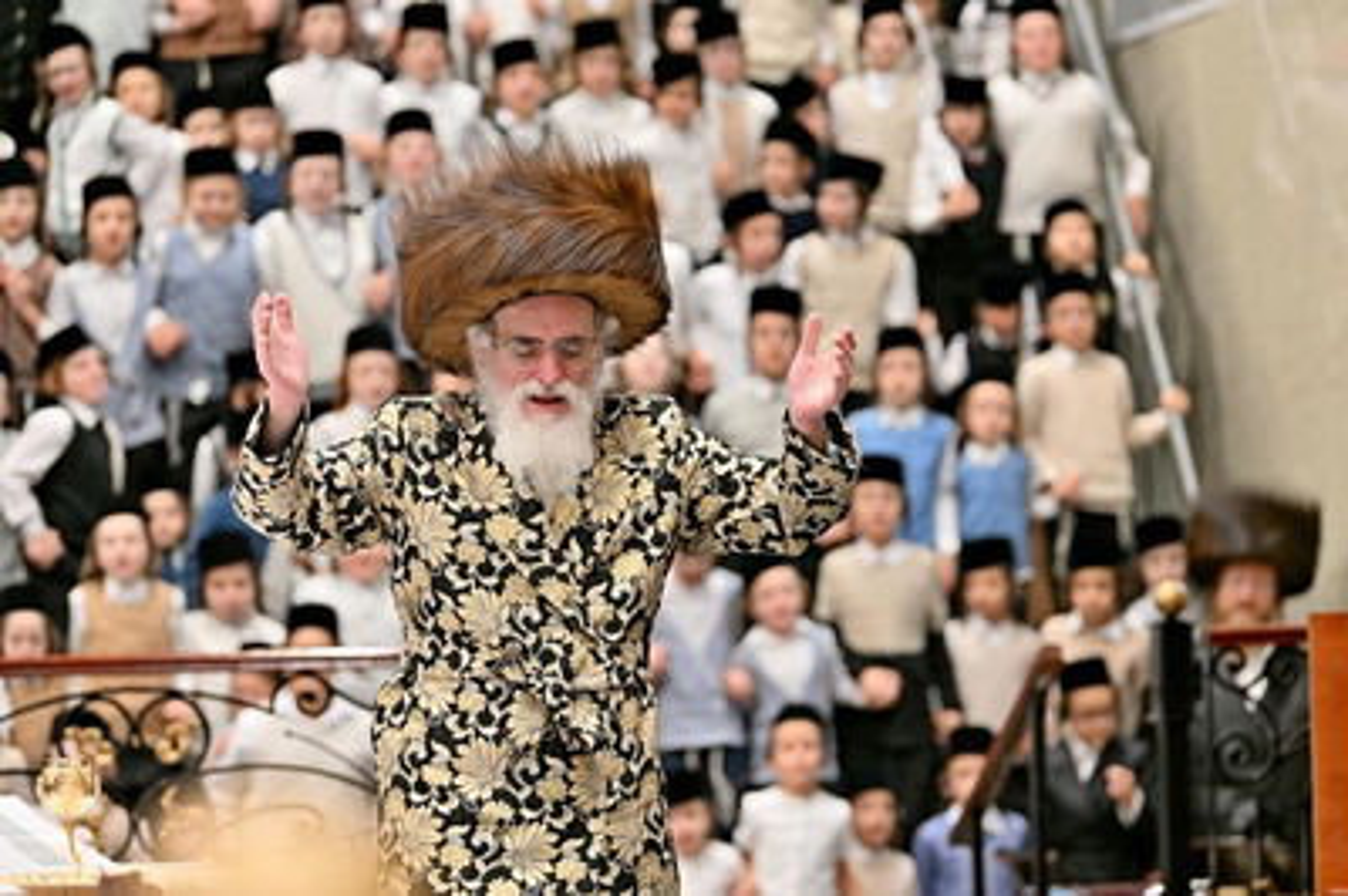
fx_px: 4677
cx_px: 674
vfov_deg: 10.9
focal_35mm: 125
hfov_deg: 16.4
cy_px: 448
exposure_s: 1/250
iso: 250
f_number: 2.8
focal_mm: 125
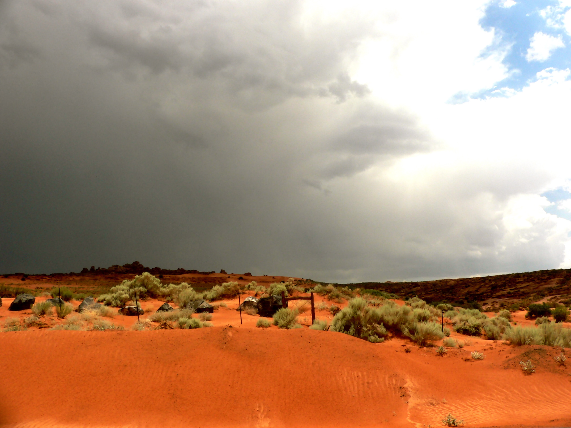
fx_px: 577
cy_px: 214
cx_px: 286
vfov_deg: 40.7
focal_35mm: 35
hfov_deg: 52.6
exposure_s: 1/400
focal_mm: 4.6
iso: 80
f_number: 5.6
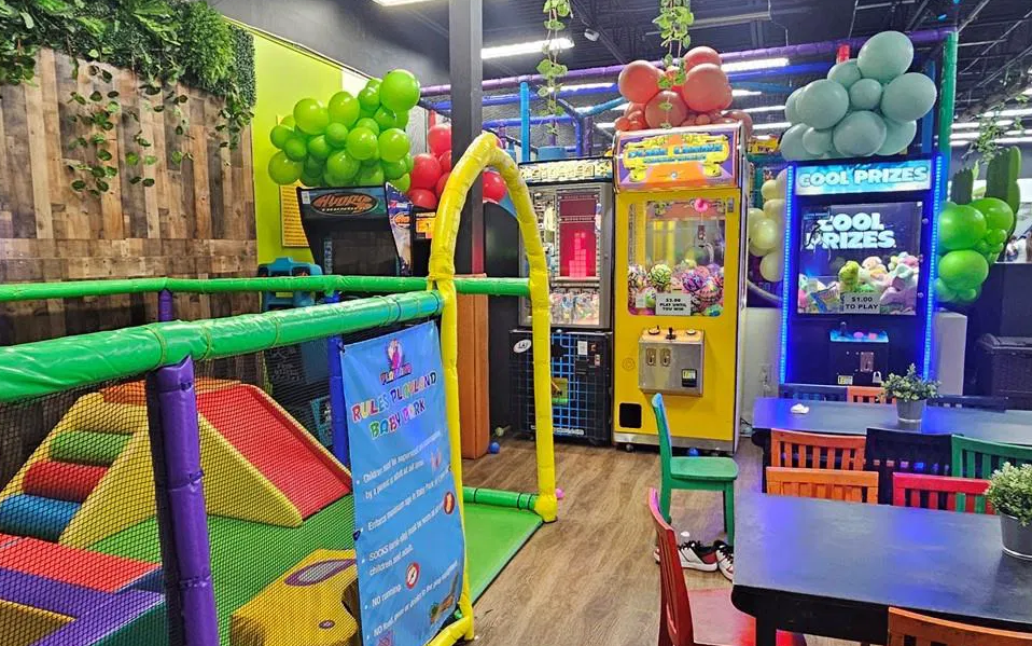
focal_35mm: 23
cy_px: 350
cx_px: 465
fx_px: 647
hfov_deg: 76.9
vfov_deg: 52.9
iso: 320
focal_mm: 2.2
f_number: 2.2
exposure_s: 1/40
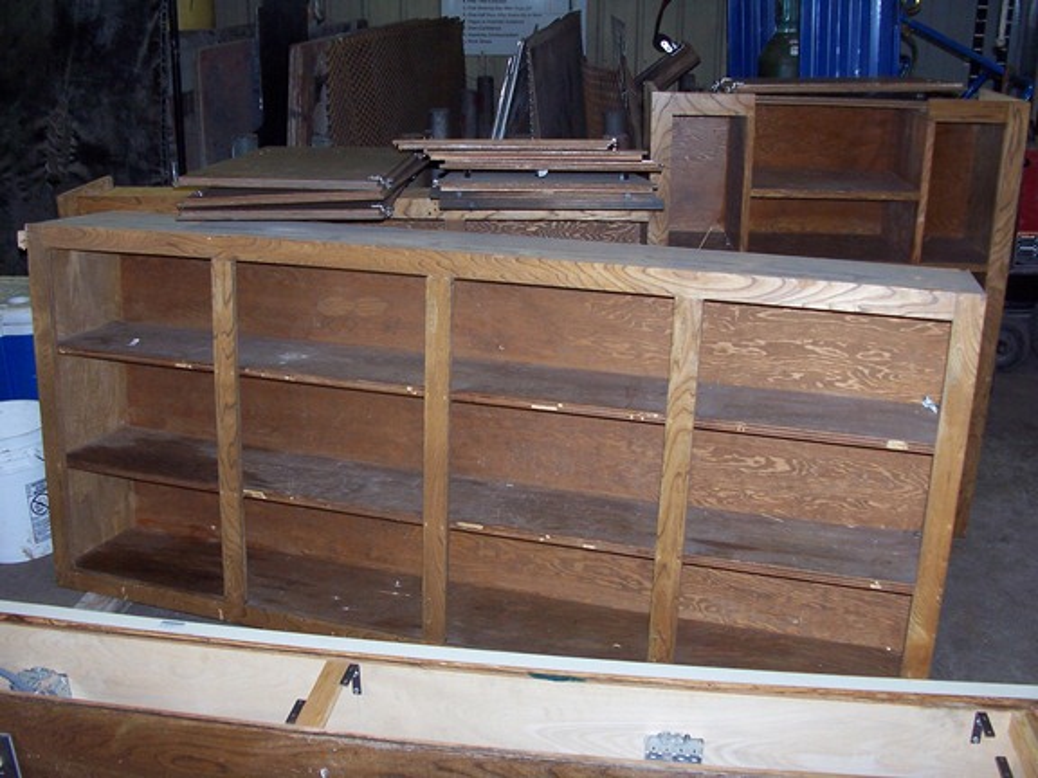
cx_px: 519
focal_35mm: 35
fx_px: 1050
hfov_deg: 52.6
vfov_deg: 40.7
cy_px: 389
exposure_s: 1/60
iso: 140
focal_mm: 6
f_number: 2.8
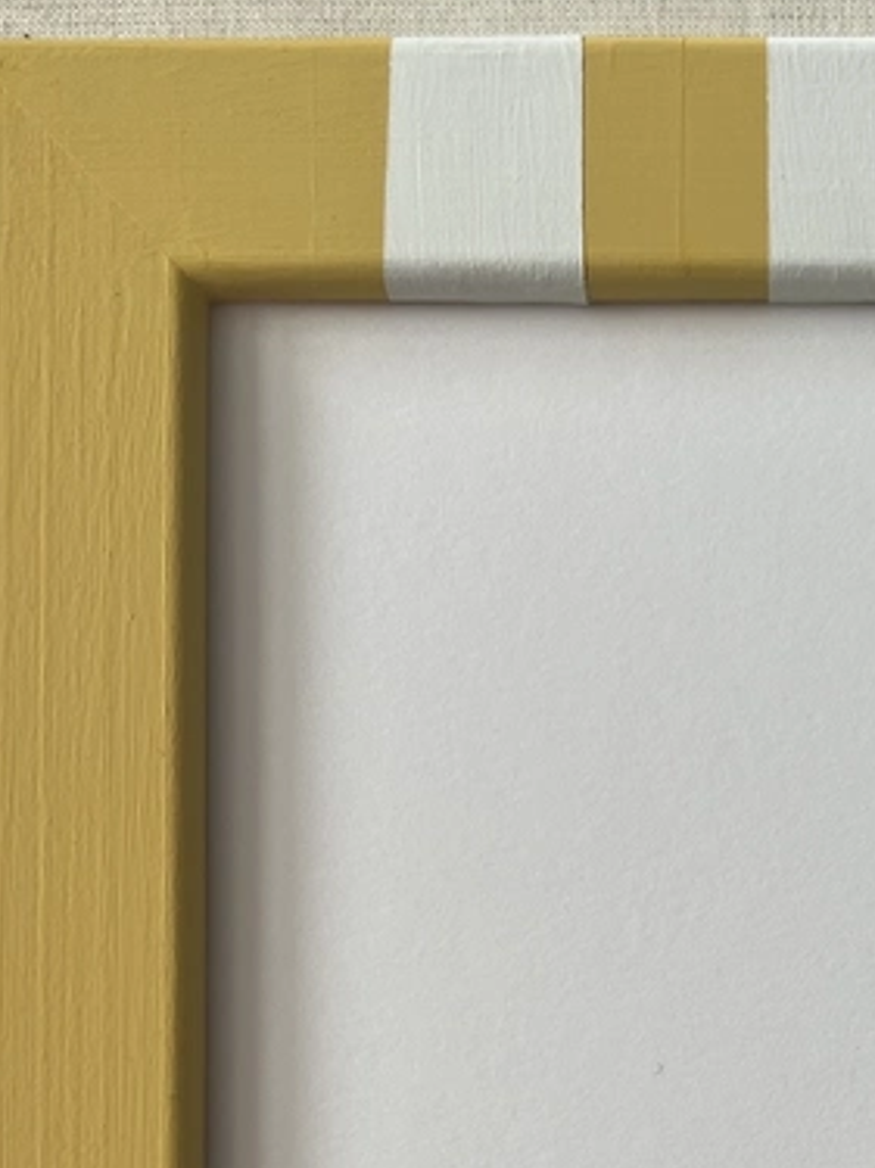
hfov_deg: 23.6
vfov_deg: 30.2
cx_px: 726
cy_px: 1078
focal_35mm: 61
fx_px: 2057
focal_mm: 5.7
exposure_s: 1/126
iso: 32
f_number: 1.5
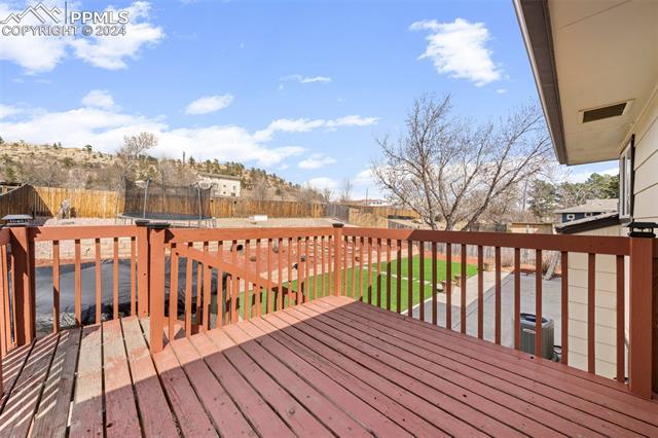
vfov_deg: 85.4
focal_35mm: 13
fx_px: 237
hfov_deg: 108.4
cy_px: 219
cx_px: 329
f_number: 10
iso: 250
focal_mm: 13
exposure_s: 1/30
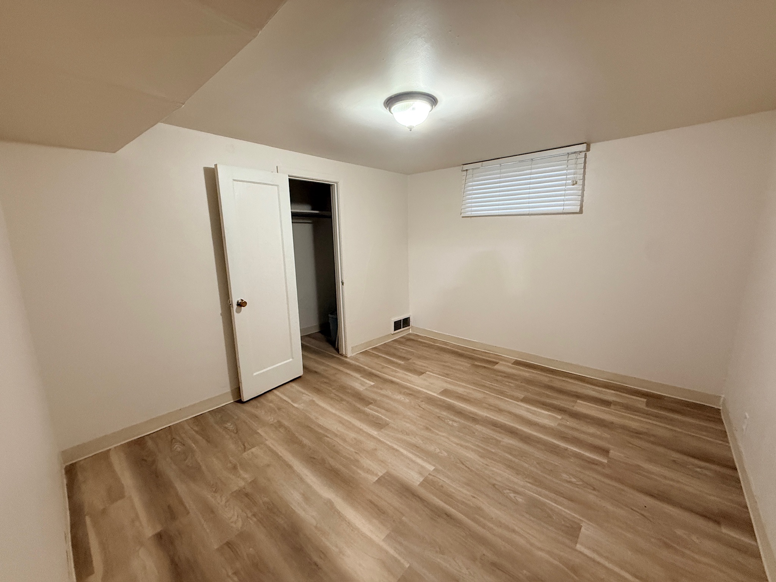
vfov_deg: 85.7
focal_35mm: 14
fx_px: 314
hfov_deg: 102.1
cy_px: 291
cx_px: 388
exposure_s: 1/60
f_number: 2.2
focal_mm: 2.22
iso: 400
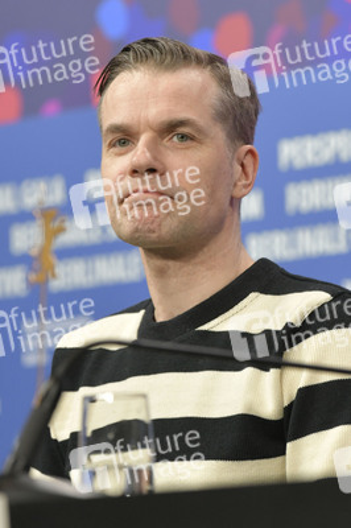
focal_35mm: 200
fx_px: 2930
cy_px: 264
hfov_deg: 6.9
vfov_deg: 10.3
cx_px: 176
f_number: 5.6
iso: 2500
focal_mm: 200
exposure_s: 1/200
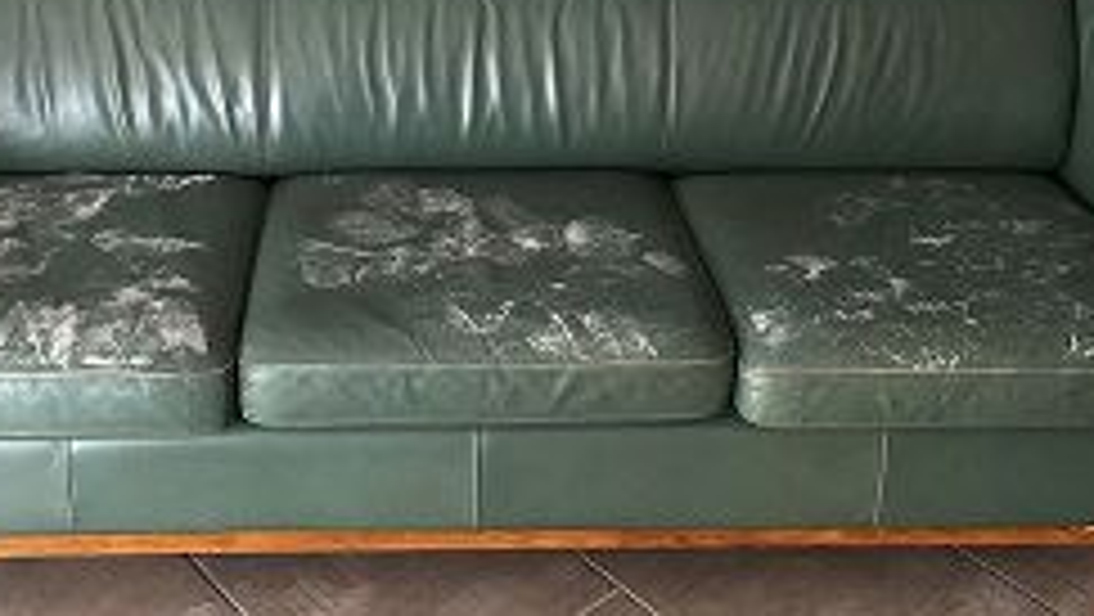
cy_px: 247
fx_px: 1509
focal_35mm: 52
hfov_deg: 39.8
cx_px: 477
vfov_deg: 23.1
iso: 40
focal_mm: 4.15
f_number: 2.2
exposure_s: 1/17
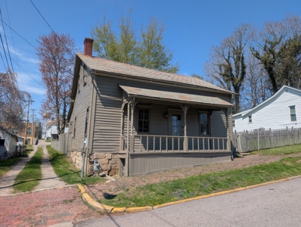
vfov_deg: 57.0
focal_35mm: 24
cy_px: 114
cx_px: 150
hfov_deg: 71.5
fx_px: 209
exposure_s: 1/1653
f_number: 1.68
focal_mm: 6.9
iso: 24
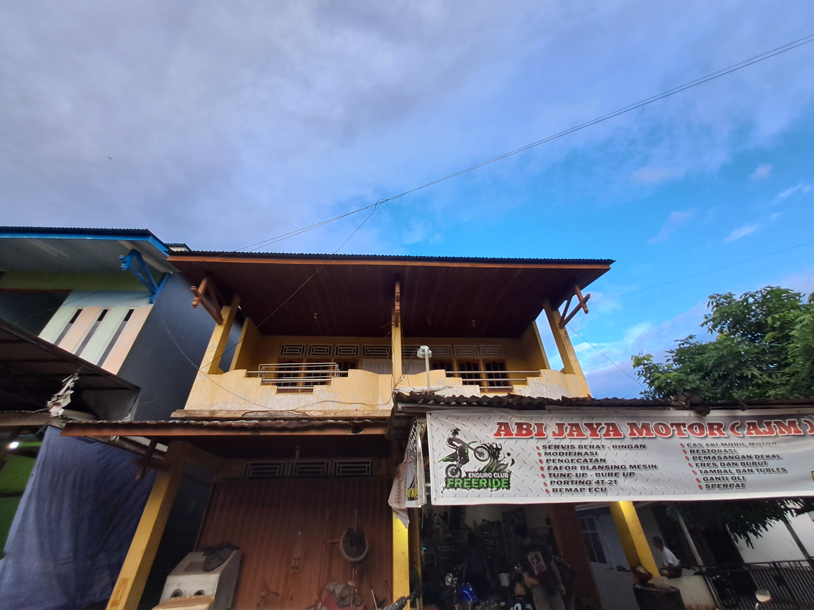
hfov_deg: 106.2
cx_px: 407
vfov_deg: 89.9
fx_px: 306
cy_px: 305
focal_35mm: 13
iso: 64
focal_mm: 1.42
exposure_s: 1/100
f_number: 2.2
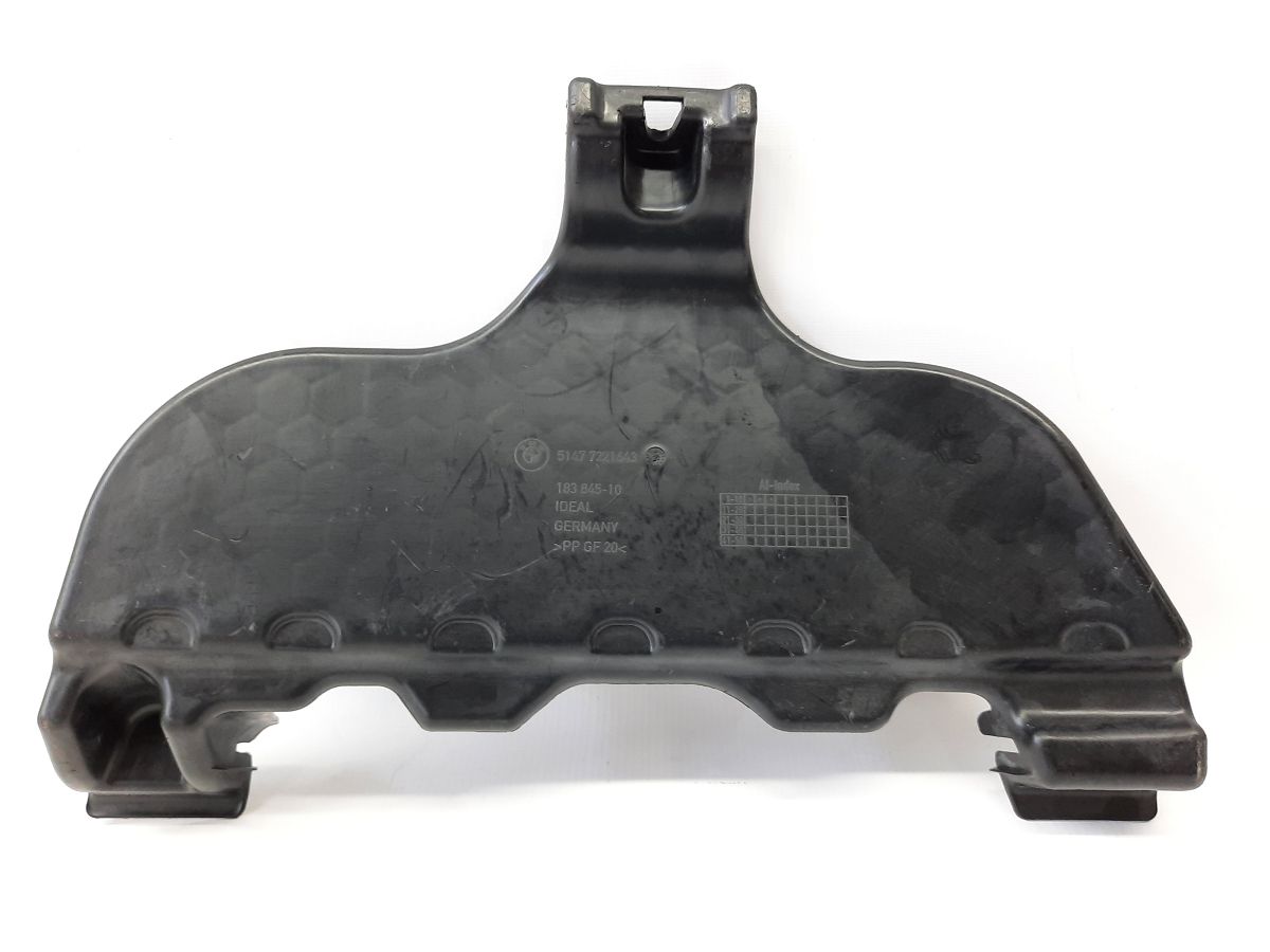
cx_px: 635
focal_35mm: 25
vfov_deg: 54.9
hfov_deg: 69.4
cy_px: 476
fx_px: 917
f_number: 2
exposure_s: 1/50
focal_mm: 4.6
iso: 200
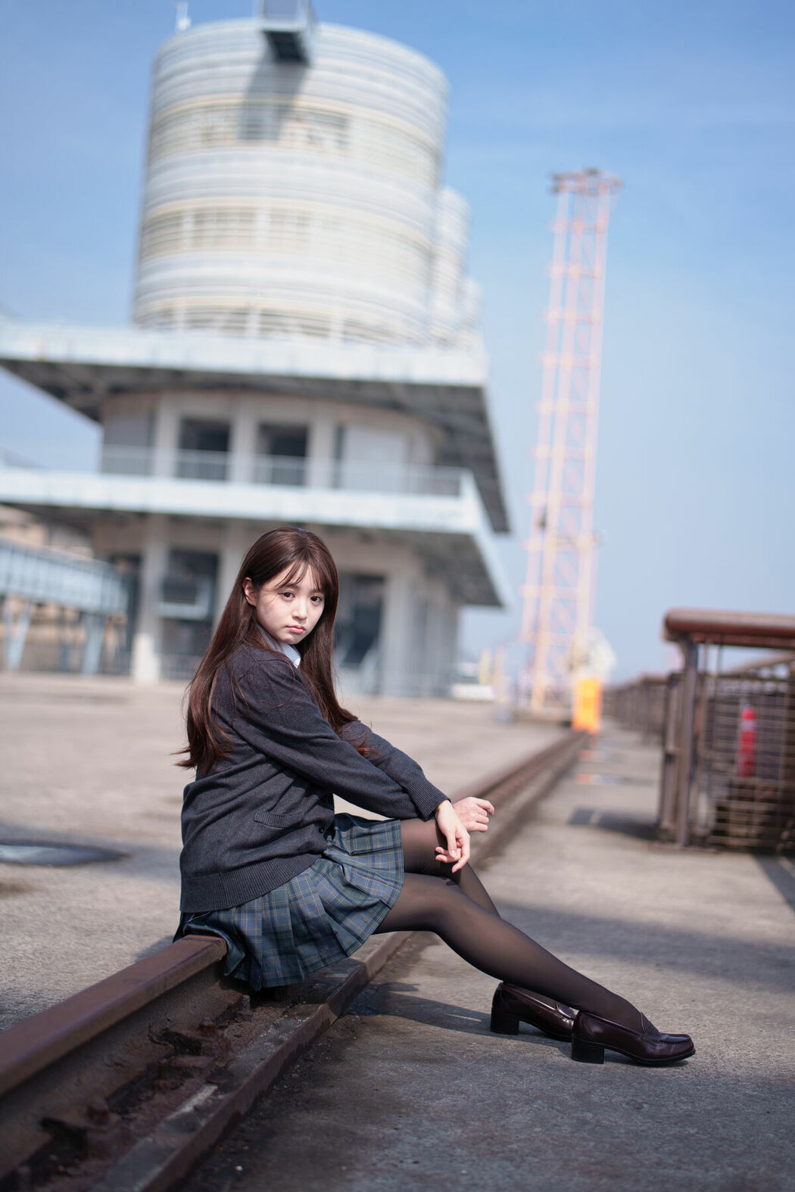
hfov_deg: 27.0
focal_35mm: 50
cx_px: 398
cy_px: 596
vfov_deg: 39.6
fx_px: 1656
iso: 100
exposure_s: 1/4000
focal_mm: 50
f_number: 1.6
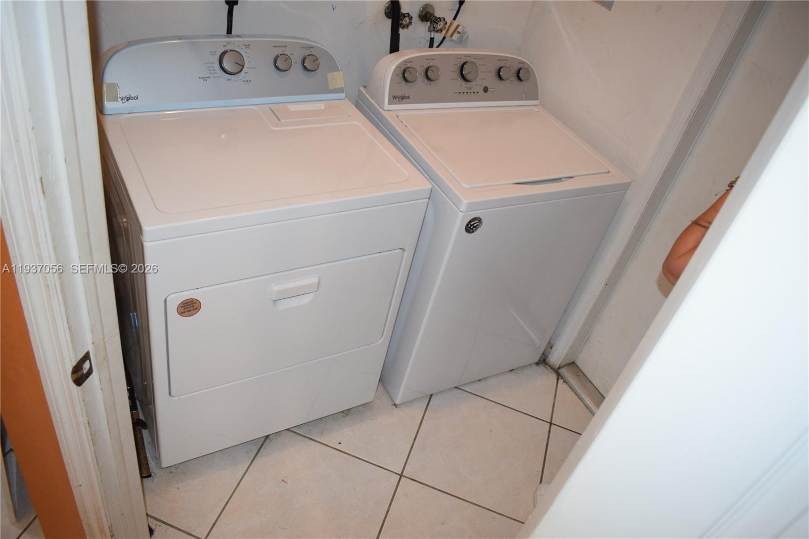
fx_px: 607
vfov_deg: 47.9
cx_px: 404
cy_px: 270
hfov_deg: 67.4
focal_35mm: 27
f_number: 4.5
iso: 800
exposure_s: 1/80
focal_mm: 18
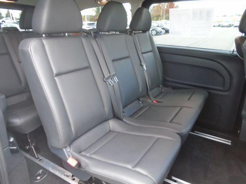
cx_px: 123
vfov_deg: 53.1
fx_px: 185
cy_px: 92
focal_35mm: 26
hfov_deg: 67.3
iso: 400
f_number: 3.2
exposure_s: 1/20
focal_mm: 4.6
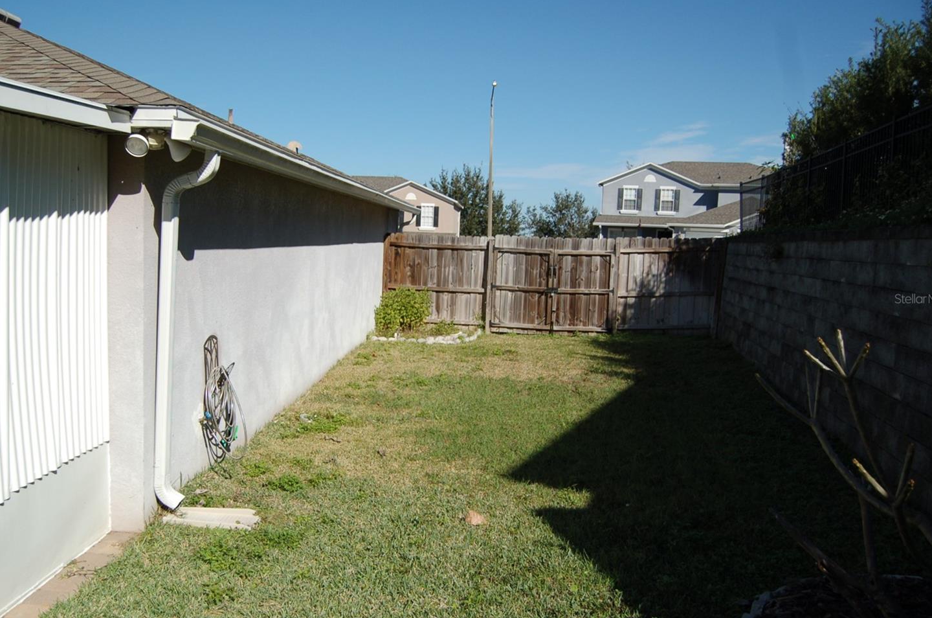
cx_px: 434
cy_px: 299
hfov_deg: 62.0
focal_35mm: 30
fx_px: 775
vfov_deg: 43.4
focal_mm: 18
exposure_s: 1/2500
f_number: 3.5
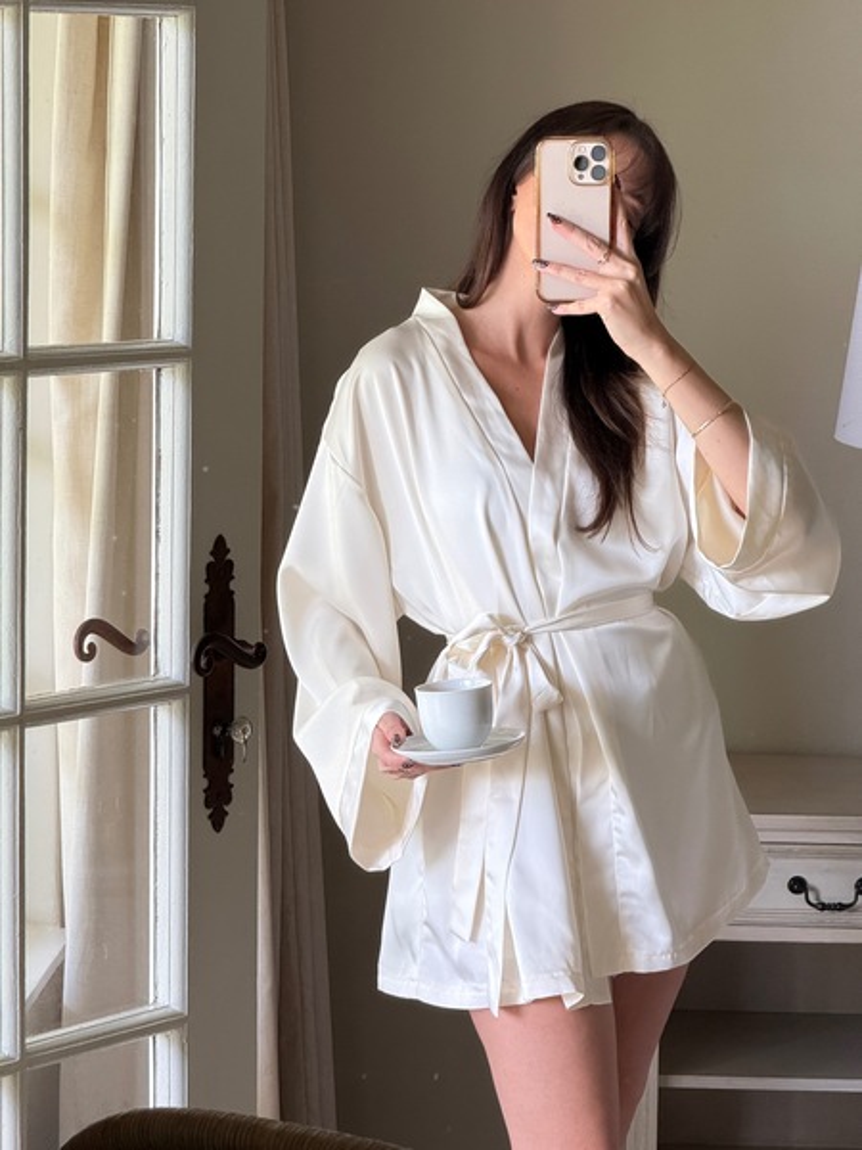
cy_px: 575
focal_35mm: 120
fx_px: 3984
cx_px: 431
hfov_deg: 12.3
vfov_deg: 16.4
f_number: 2.8
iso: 160
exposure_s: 1/99
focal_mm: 15.66
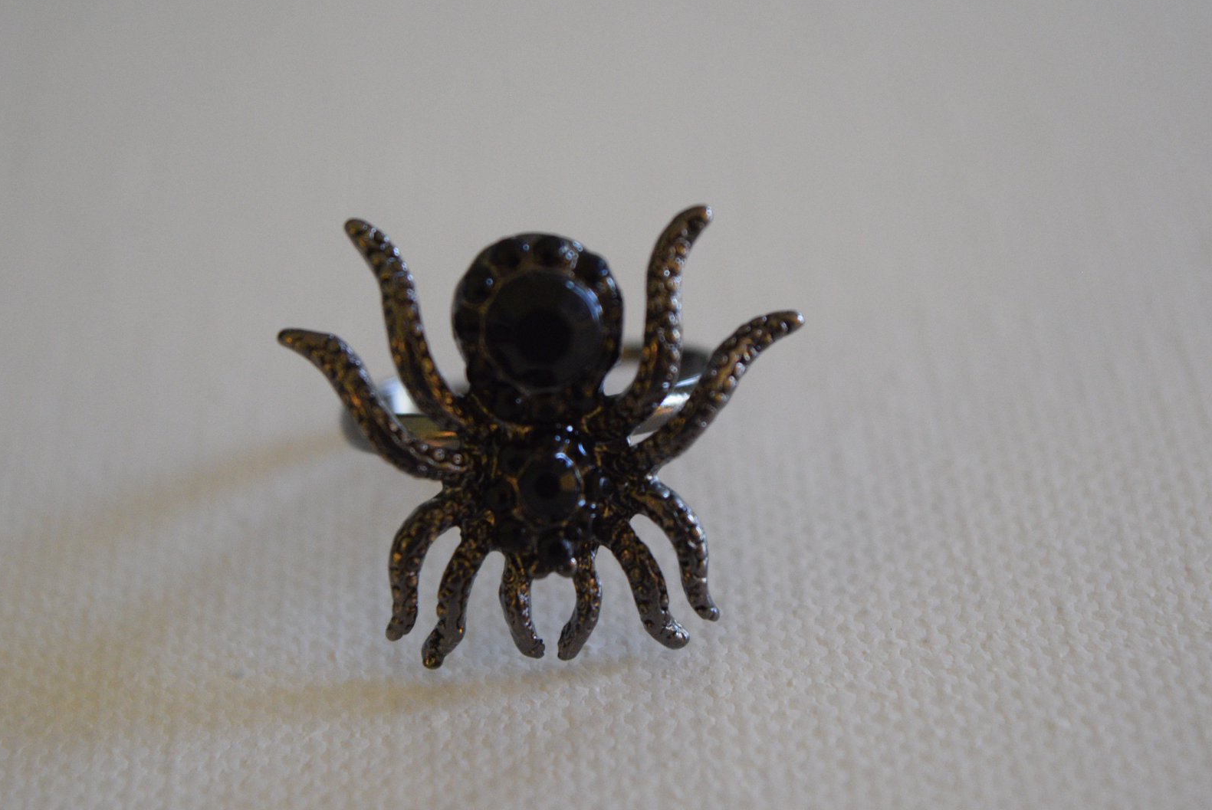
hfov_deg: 20.9
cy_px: 406
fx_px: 3288
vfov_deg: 14.0
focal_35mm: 98
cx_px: 580
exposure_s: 1/60
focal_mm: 55
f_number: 5.6
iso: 1800
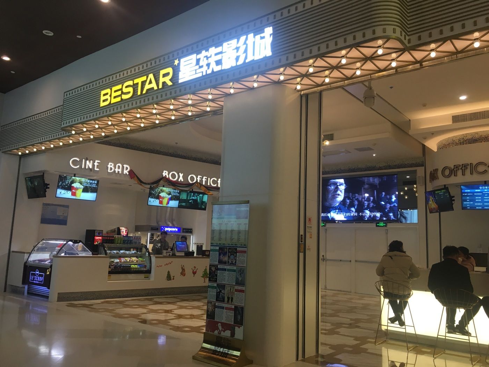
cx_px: 244
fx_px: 410
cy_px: 184
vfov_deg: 48.2
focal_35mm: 29
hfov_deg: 61.7
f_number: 2.2
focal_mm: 4.15
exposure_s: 1/33
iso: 40
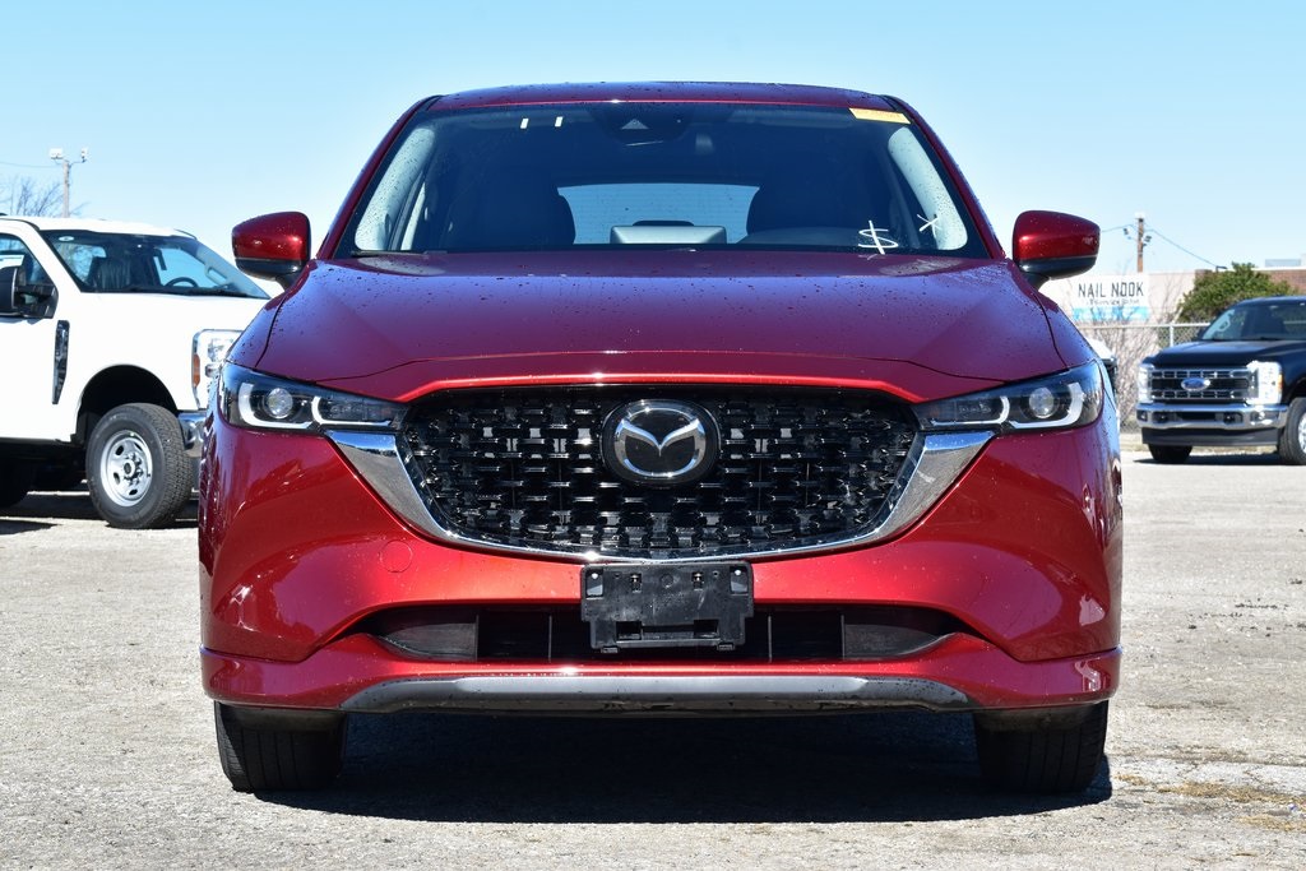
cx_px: 653
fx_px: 2993
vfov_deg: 16.6
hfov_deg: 24.6
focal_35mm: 82
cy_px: 436
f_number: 10
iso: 400
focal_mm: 55
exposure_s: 1/320
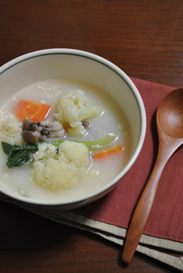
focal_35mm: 57
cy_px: 136
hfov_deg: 23.9
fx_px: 433
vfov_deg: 35.0
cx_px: 92
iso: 400
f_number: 5
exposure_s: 1/15
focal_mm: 38
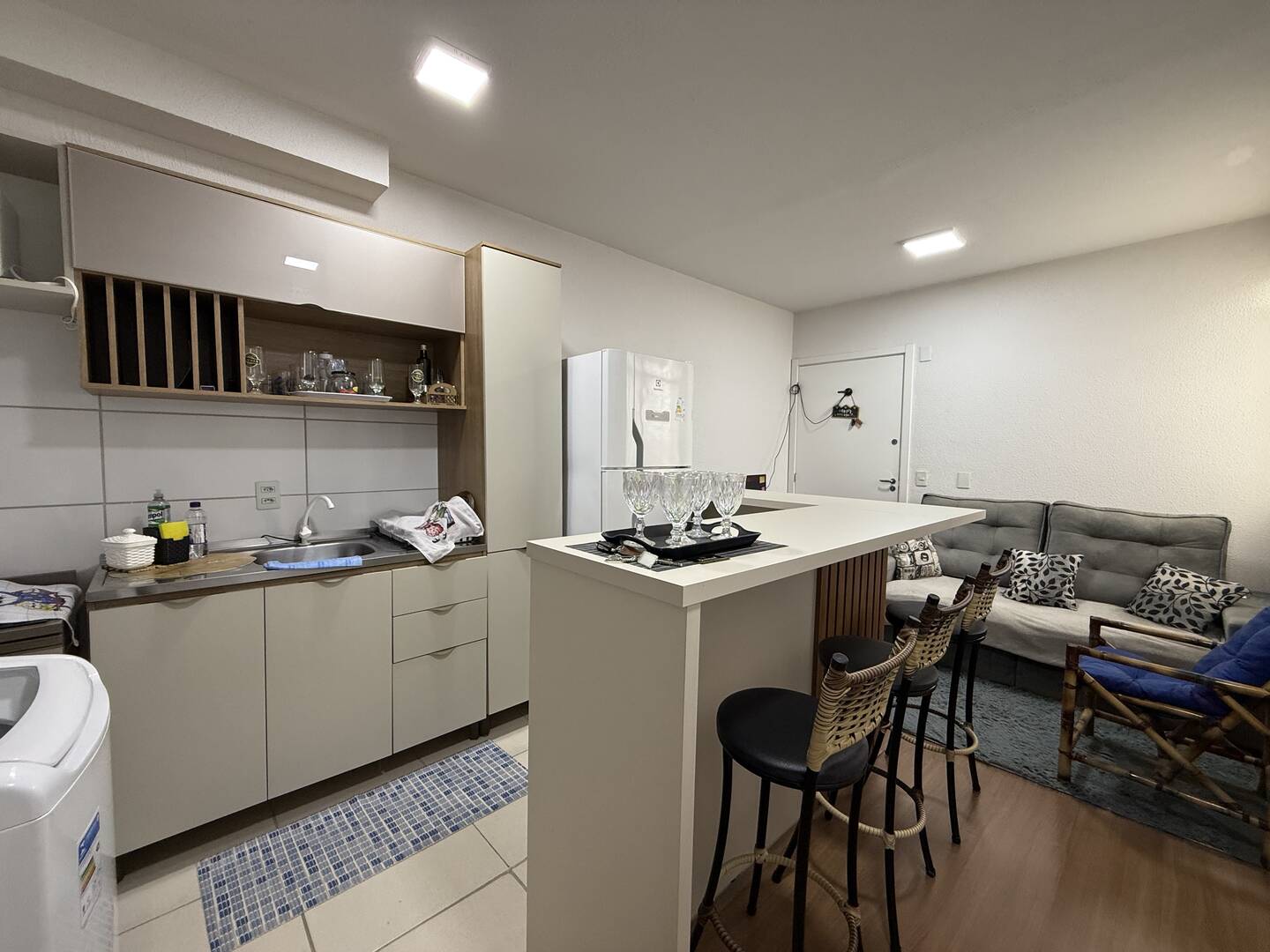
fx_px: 514
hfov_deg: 102.1
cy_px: 476
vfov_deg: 85.7
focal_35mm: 14
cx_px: 635
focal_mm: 2.22
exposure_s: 1/60
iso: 200
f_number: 2.2
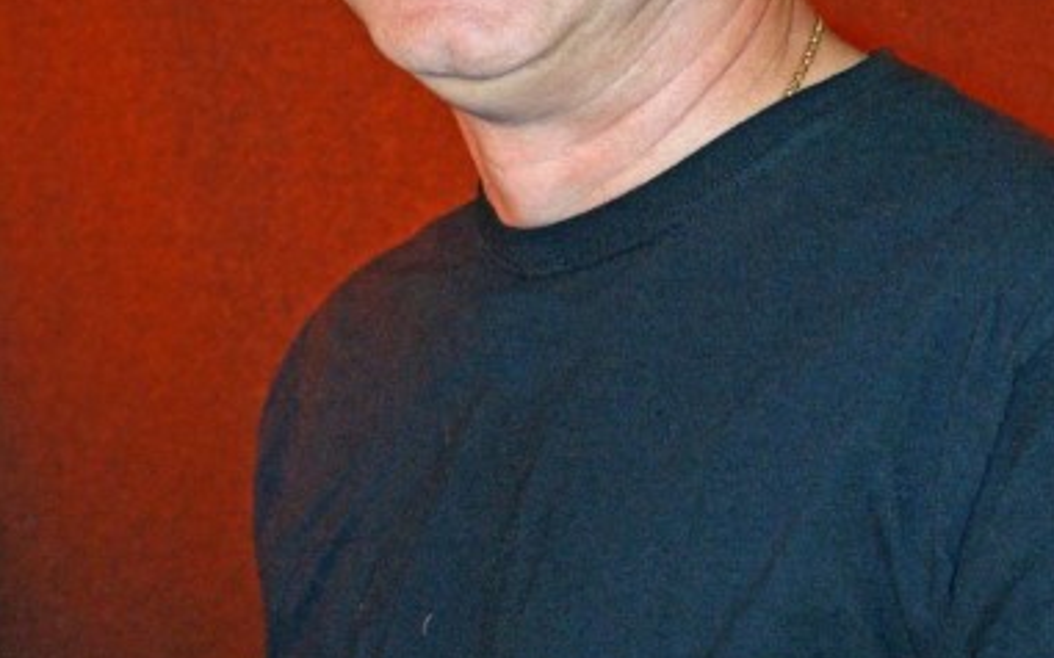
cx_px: 614
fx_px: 3733
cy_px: 182
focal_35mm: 130
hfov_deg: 16.1
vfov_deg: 10.1
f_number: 5.6
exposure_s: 1/60
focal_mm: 45
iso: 800
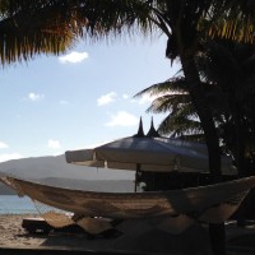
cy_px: 165
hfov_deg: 19.1
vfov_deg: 20.8
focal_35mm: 83
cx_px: -92
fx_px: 692
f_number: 2.4
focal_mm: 4.12
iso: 50
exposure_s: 1/4525
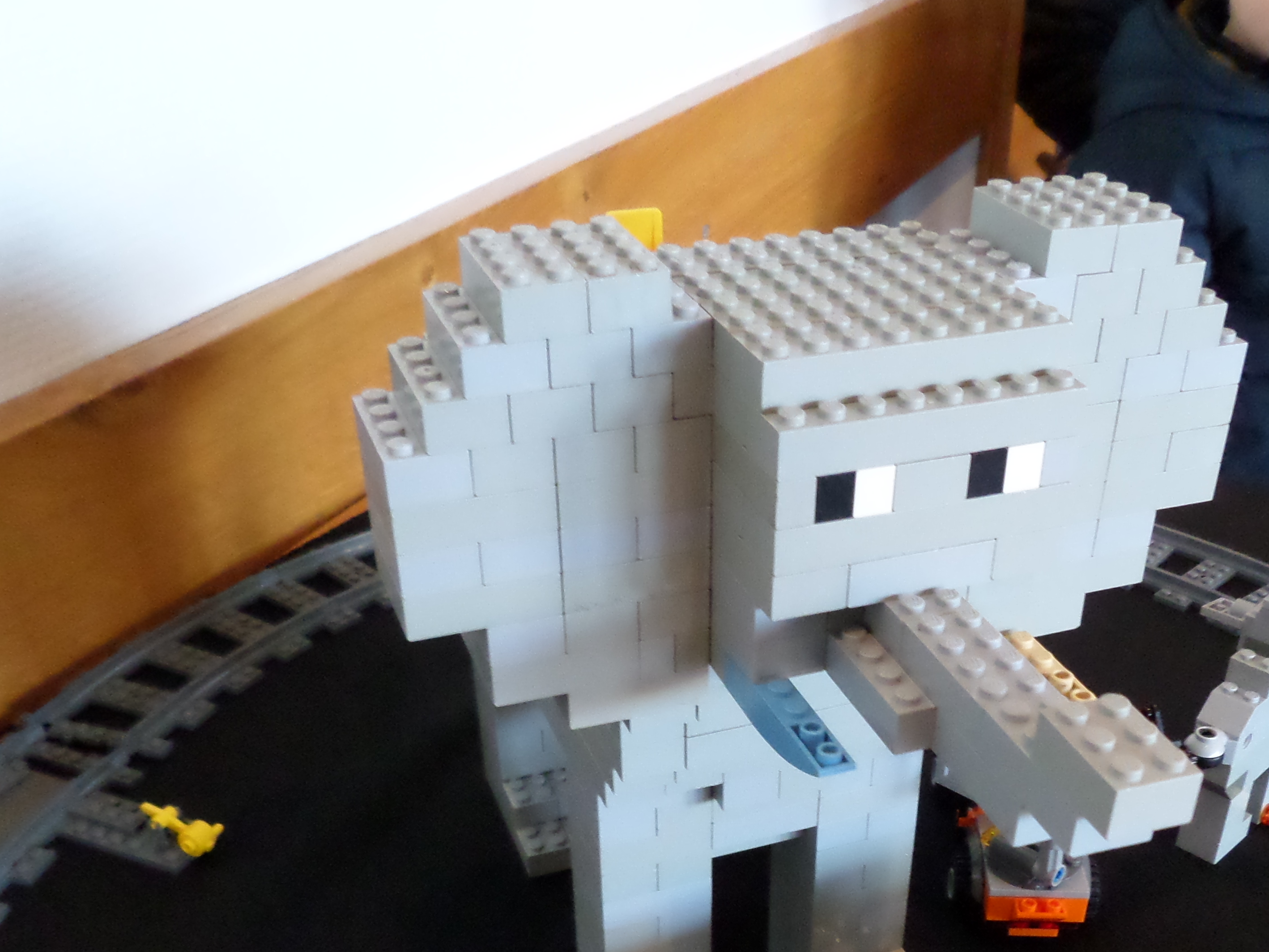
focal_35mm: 39
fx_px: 1430
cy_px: 768
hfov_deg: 47.6
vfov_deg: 35.6
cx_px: 747
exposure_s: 1/20
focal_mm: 4.3
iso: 480
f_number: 3.1
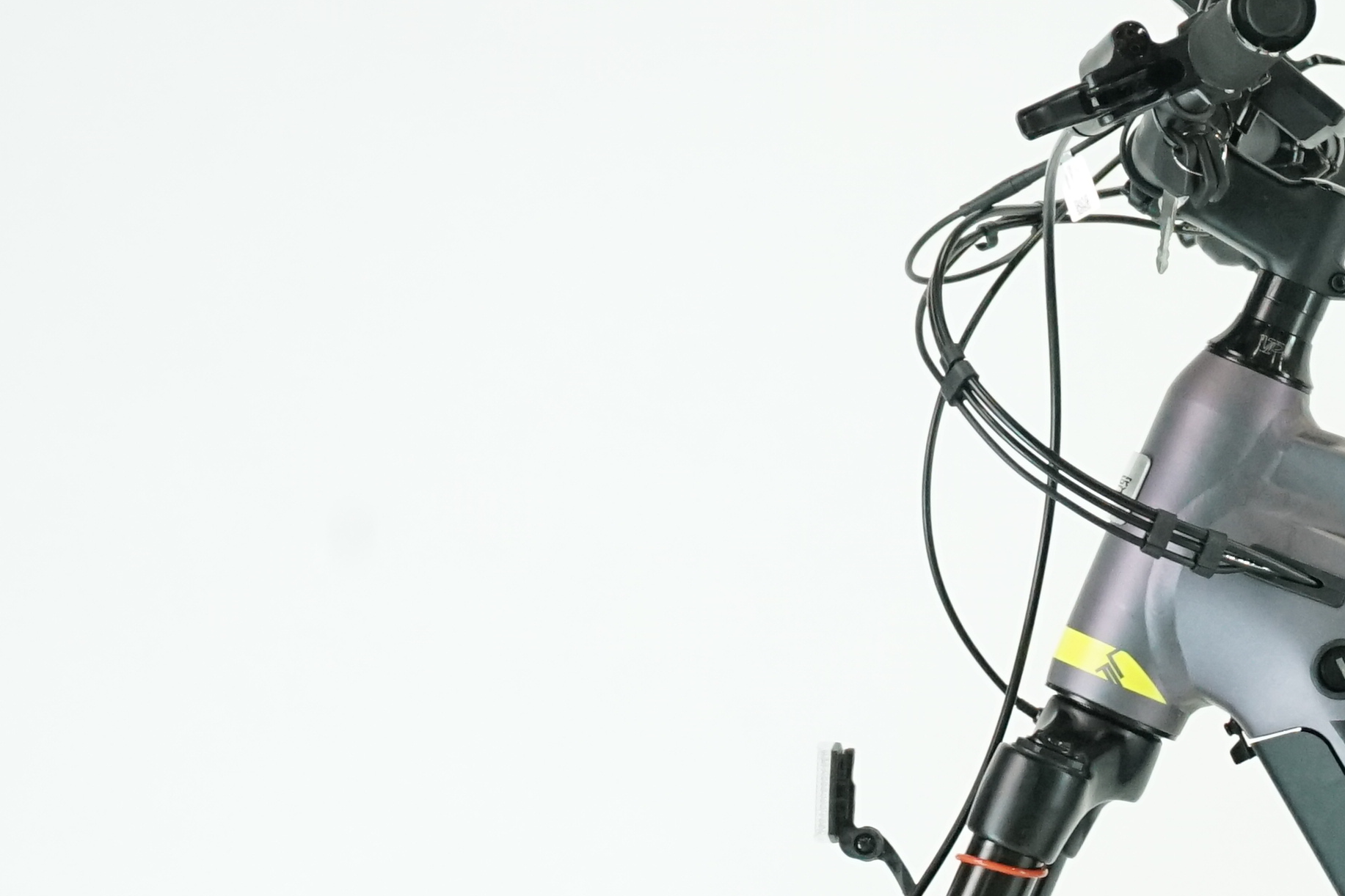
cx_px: 1896
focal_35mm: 216
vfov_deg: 6.3
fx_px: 8069
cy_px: 1222
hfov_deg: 9.3
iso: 3200
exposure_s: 1/200
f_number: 7.1
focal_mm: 66
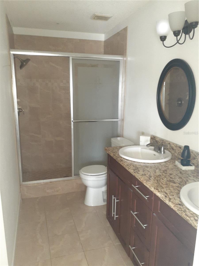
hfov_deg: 51.4
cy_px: 133
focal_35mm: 27
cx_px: 100
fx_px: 207
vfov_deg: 65.3
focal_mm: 3.6
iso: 400
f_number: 1.9
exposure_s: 1/24
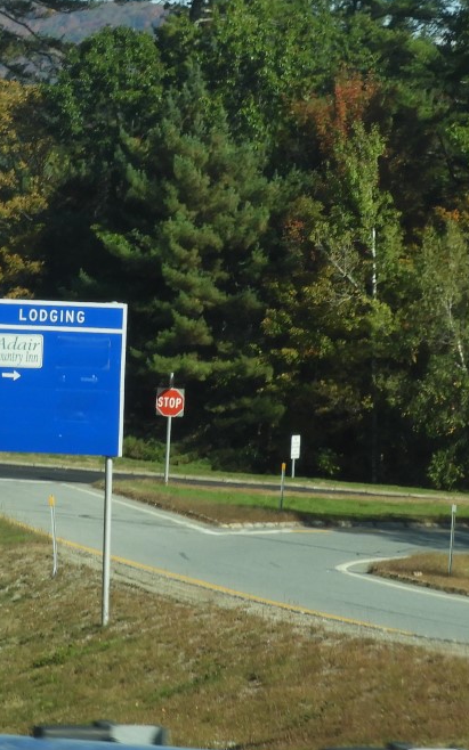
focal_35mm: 313
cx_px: 34
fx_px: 6404
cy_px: 186
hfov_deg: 4.2
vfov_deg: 6.7
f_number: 5
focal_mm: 24.2
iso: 100
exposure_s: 1/400
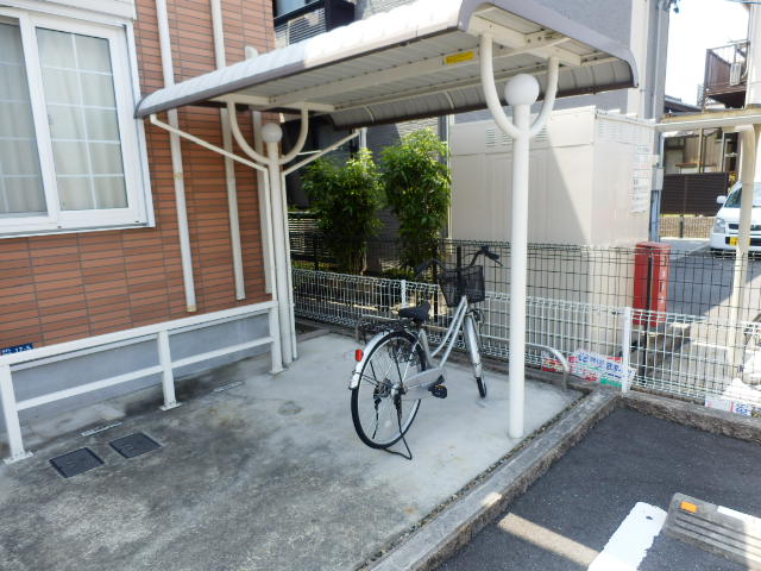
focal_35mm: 24
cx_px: 380
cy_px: 286
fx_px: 528
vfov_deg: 56.8
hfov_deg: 71.6
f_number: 3
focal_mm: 4.2
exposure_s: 1/250
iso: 80
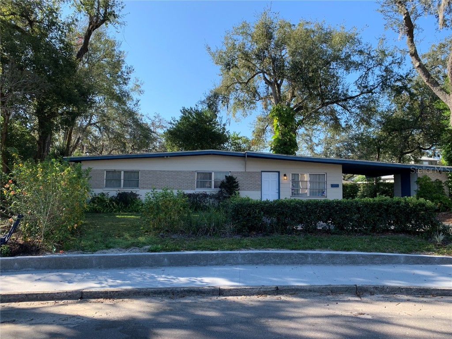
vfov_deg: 53.1
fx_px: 339
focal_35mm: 26
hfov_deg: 67.3
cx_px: 226
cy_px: 170
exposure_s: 1/601
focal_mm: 4.25
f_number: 1.8
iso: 25
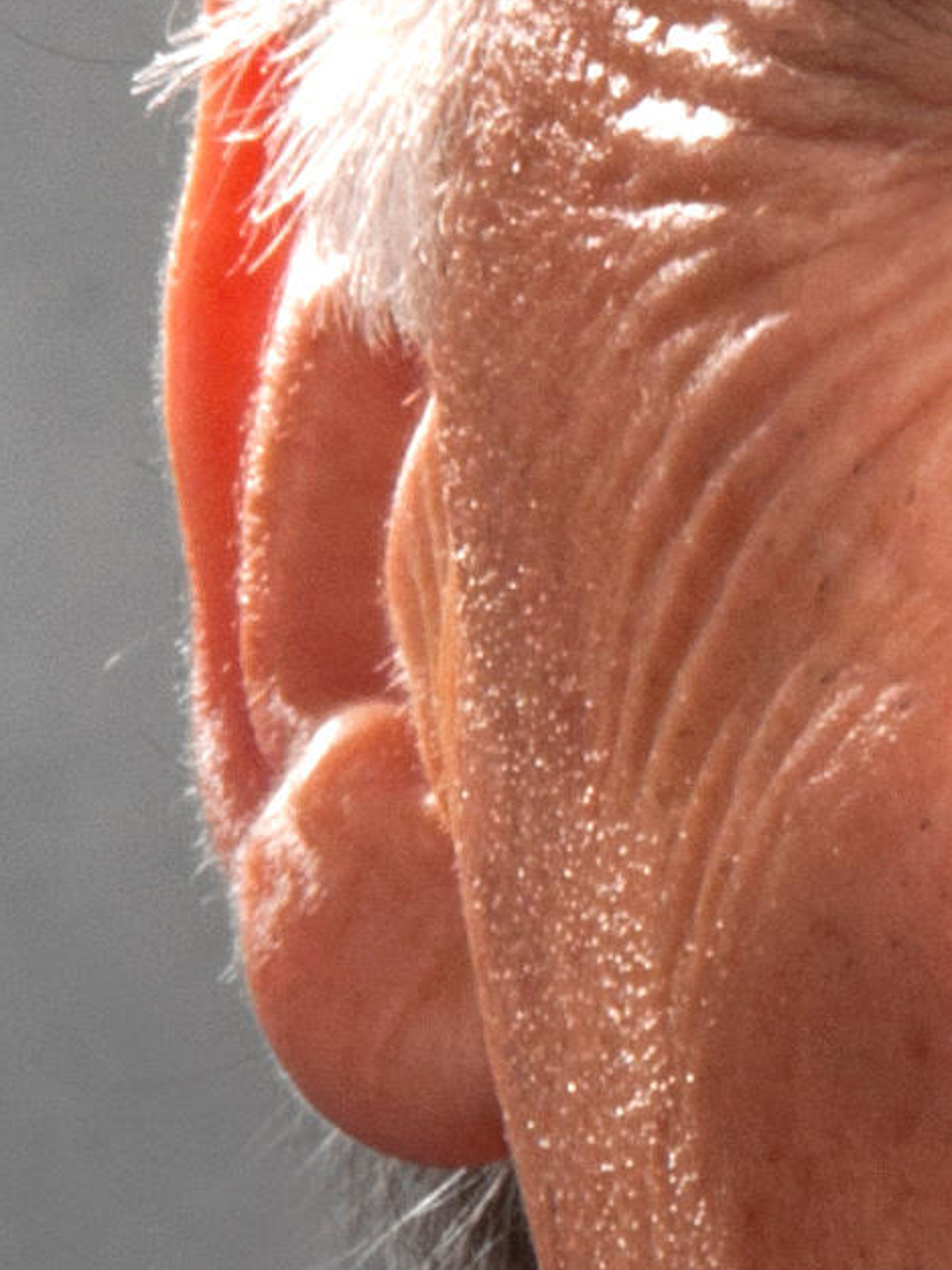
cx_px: 1831
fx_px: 30802
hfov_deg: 1.8
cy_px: 1030
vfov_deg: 2.4
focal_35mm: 840
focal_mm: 85
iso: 200
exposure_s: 1/125
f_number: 22
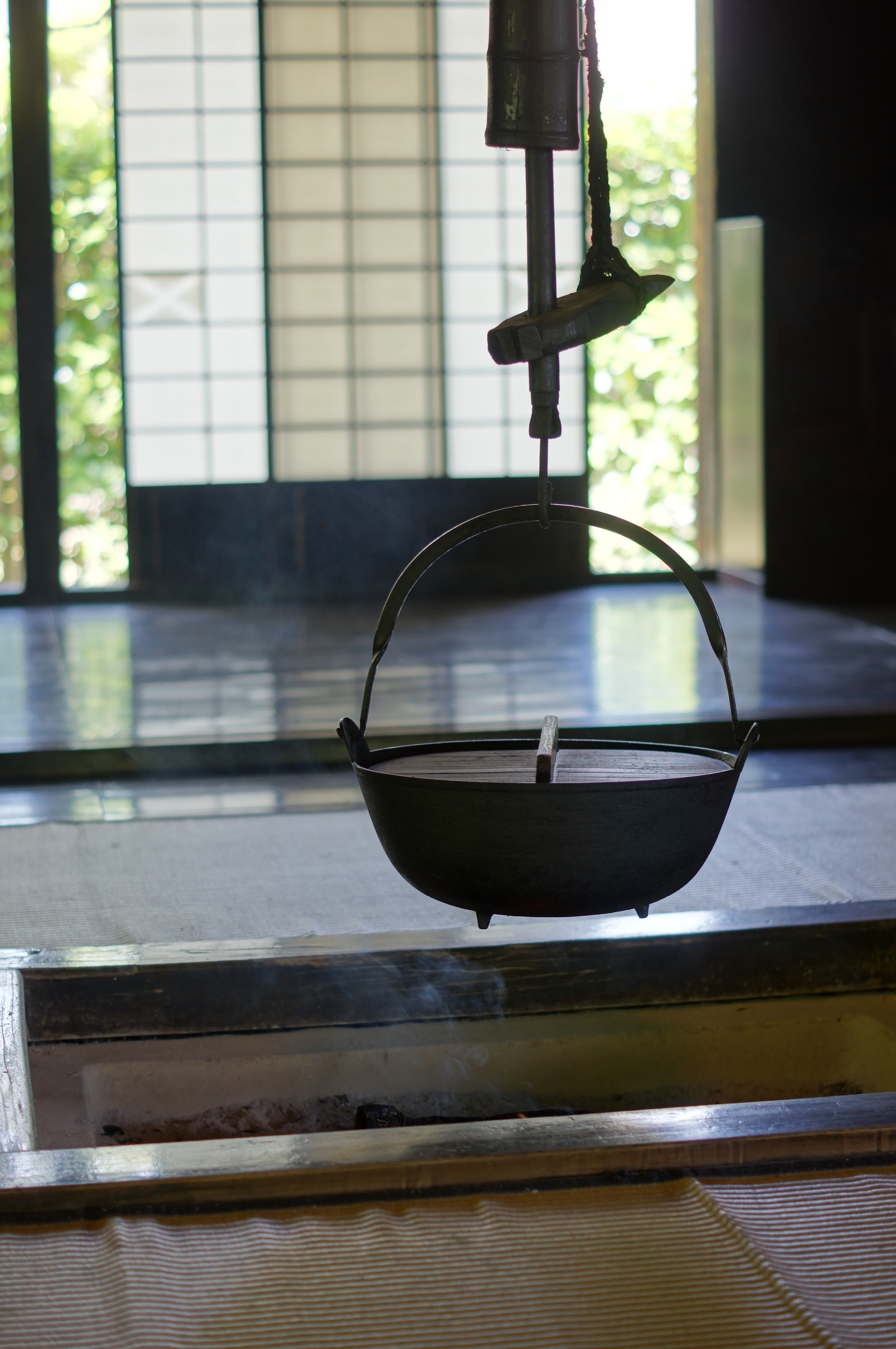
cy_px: 674
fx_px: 2806
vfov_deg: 27.0
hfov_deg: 18.1
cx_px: 448
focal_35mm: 75
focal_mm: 50
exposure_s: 1/100
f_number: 2.5
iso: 400
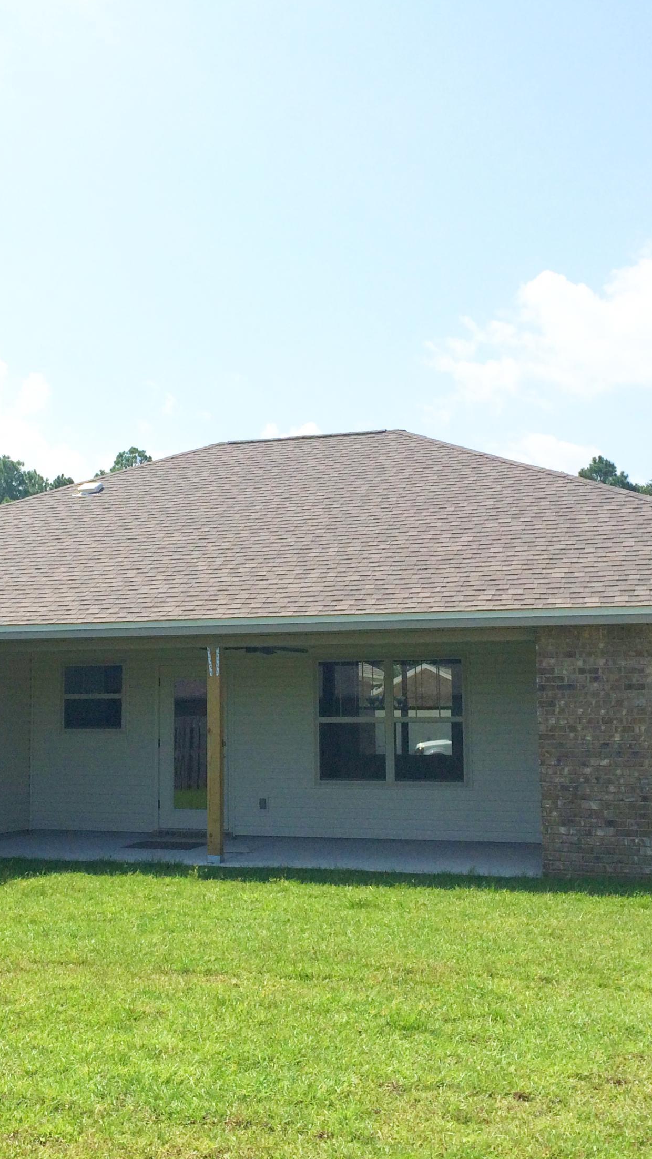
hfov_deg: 27.6
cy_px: 587
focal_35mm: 43
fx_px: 1321
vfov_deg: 47.4
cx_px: 229
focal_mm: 4.15
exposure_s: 1/3425
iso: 32
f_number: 2.2
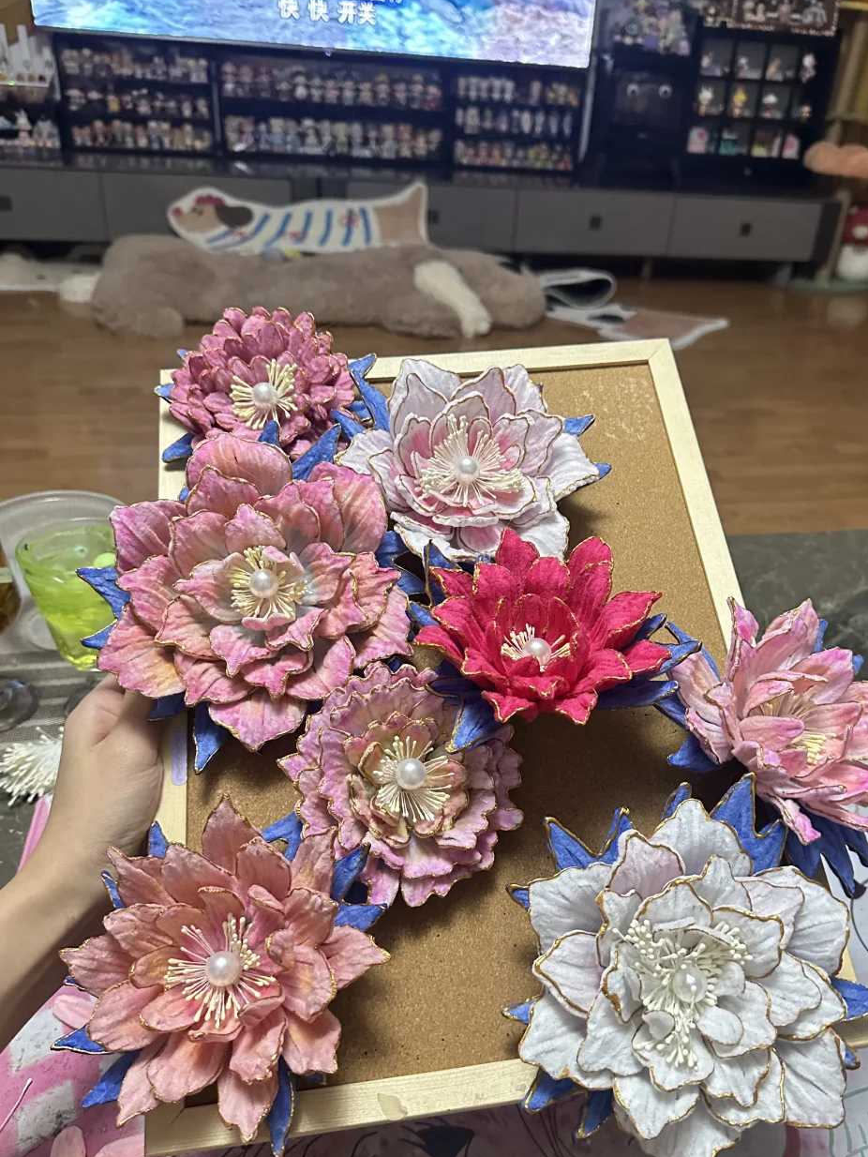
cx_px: 491
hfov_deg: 49.6
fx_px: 936
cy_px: 636
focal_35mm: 28
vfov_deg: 63.3
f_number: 1.78
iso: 800
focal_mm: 6.86
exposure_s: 1/33
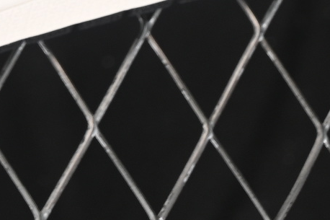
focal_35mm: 456
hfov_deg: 4.5
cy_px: -404
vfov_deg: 3.0
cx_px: -298
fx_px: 4178
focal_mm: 50
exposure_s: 1/60
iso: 160
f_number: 6.3
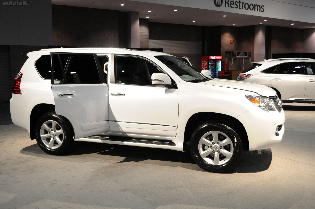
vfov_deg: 36.8
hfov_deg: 53.2
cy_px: 104
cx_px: 158
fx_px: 315
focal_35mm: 36
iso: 800
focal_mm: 24
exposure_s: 1/80
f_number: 4.5
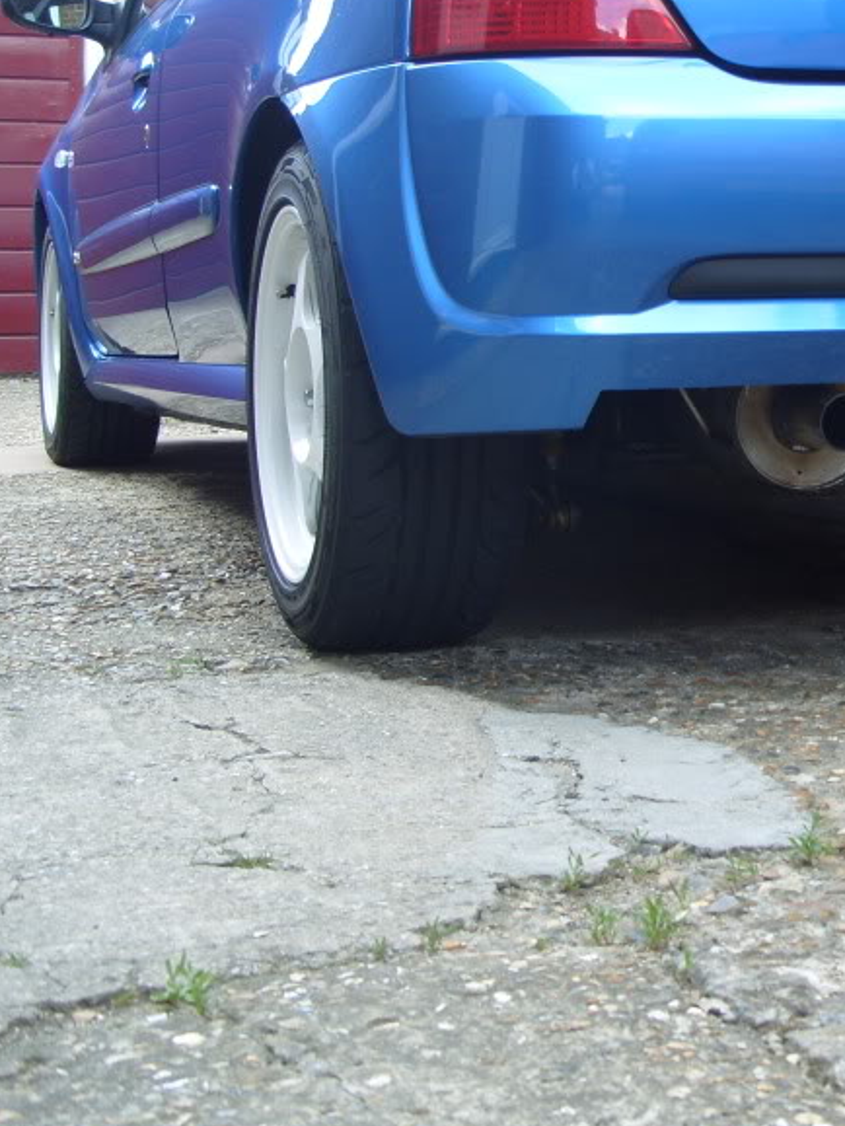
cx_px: 944
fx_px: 2016
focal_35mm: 62
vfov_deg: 31.0
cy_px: 407
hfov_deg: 22.3
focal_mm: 7.8
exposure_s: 1/90
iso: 80
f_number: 3.1
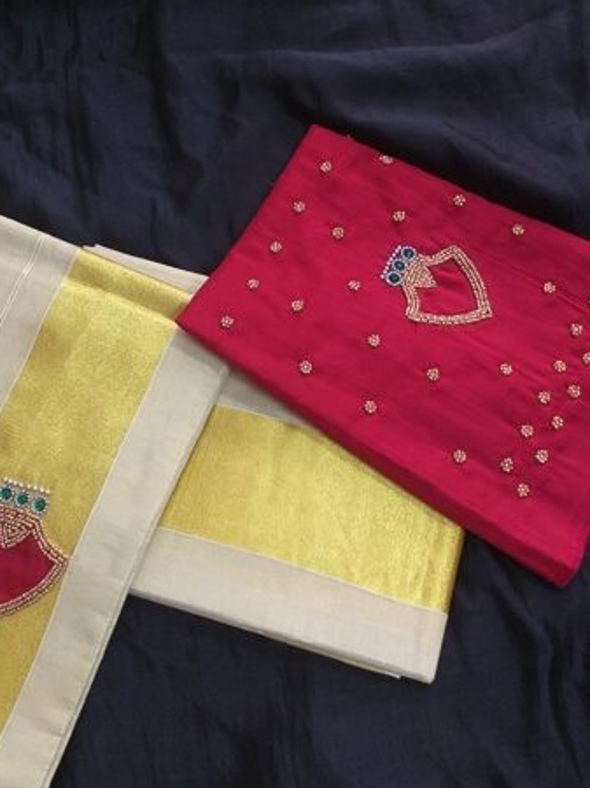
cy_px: 363
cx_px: 228
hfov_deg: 37.5
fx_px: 864
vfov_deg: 49.0
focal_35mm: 38
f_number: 1.9
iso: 125
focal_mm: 3.6
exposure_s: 1/25
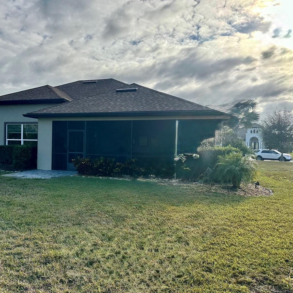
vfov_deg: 55.6
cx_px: 102
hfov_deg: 54.7
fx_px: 278
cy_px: 143
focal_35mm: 29
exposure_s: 1/6623
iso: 80
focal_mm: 6.86
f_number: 1.78
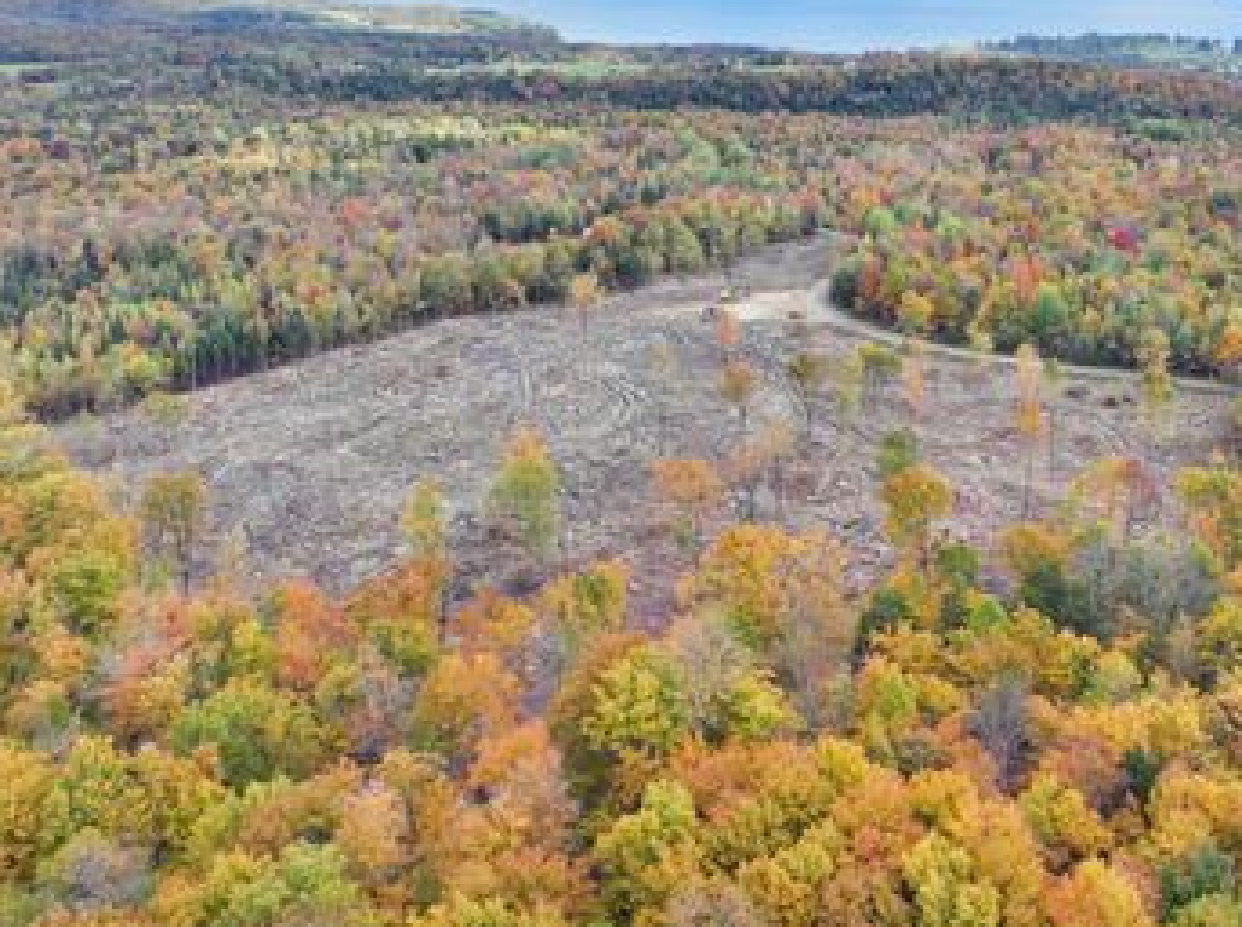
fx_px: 1254
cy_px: 268
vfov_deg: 39.8
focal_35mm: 35
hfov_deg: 52.4
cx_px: 728
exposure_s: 1/1600
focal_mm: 12.29
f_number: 2.8
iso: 210
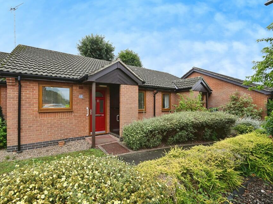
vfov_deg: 78.1
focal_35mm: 16
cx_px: 114
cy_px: 101
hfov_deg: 93.7
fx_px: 126
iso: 100
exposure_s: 1/125
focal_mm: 14
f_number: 5.6
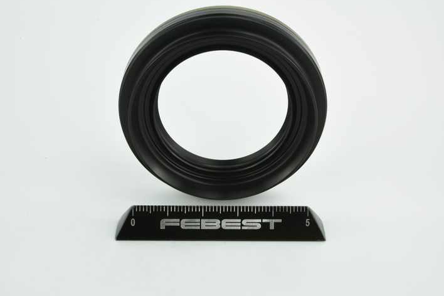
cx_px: 221
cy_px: 146
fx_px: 752
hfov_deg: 32.9
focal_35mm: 61
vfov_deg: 22.3
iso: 64
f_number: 36
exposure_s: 1/2
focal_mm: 60
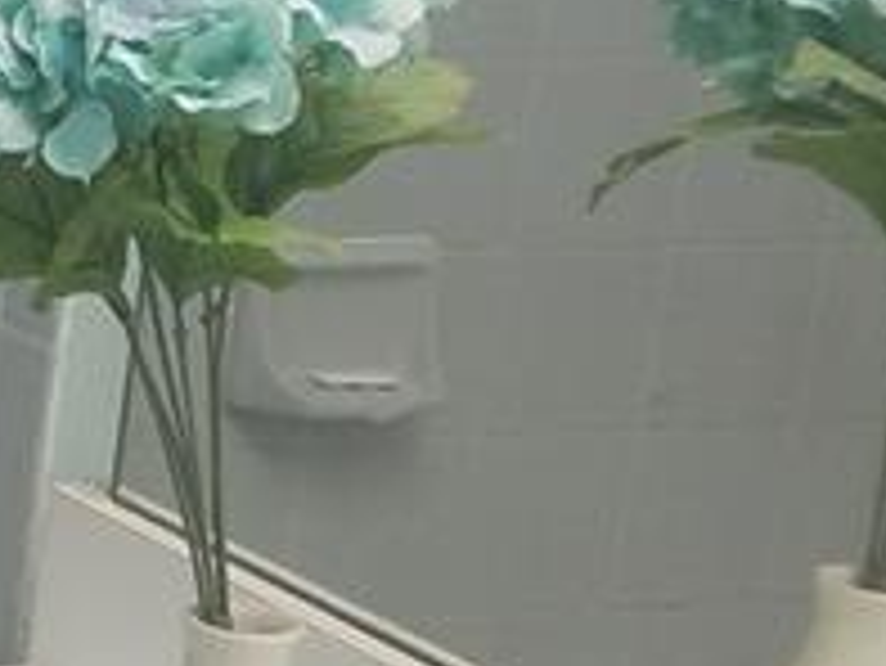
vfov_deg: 11.0
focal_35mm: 135
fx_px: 3457
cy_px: 256
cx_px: -953
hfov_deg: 12.6
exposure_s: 1/120
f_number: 1.7
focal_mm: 4.2
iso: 80
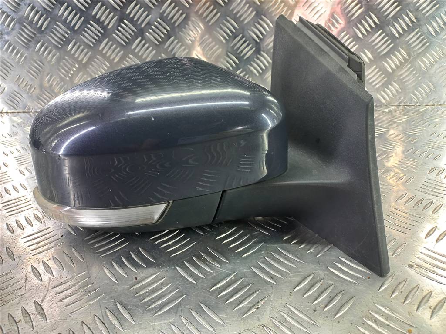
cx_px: 223
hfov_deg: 69.4
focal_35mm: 25
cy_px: 167
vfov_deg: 54.9
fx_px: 322
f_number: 1.8
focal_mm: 4.6
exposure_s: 1/50
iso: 160
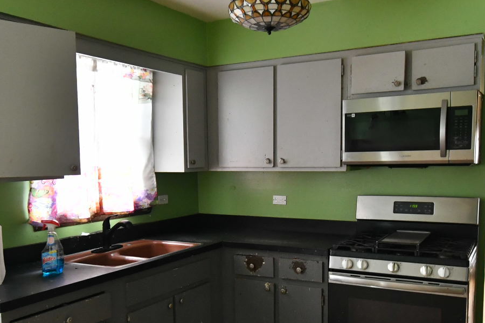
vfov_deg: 36.4
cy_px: 220
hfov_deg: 53.1
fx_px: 485
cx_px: 242
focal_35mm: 36
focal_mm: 10
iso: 1600
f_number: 6.3
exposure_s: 1/25
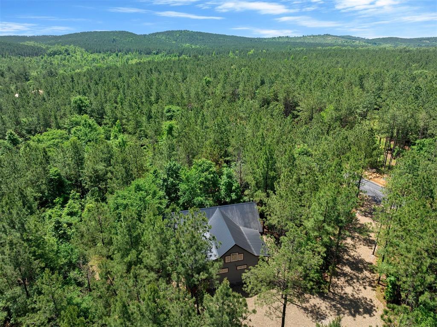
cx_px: 218
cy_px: 164
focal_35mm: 24
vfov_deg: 56.7
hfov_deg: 71.6
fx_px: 303
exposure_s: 1/1600
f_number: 2.8
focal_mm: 12.29
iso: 160
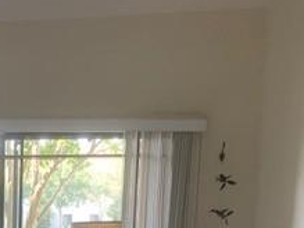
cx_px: -15
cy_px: 328
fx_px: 667
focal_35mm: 76
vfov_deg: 17.6
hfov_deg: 24.3
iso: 200
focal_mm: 4.25
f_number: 1.8
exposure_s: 1/60
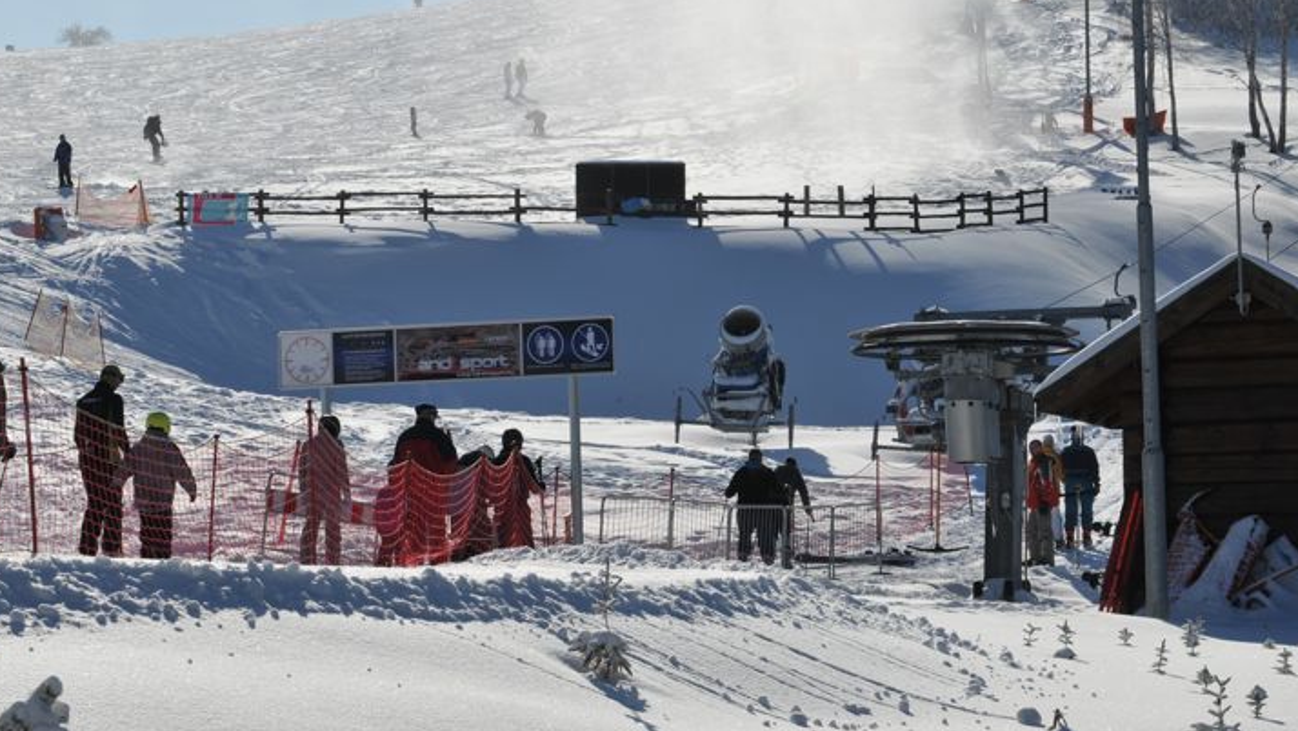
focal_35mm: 123
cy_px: 385
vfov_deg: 9.9
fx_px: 4234
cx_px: 644
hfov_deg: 17.4
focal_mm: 70
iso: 200
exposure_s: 1/800
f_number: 14
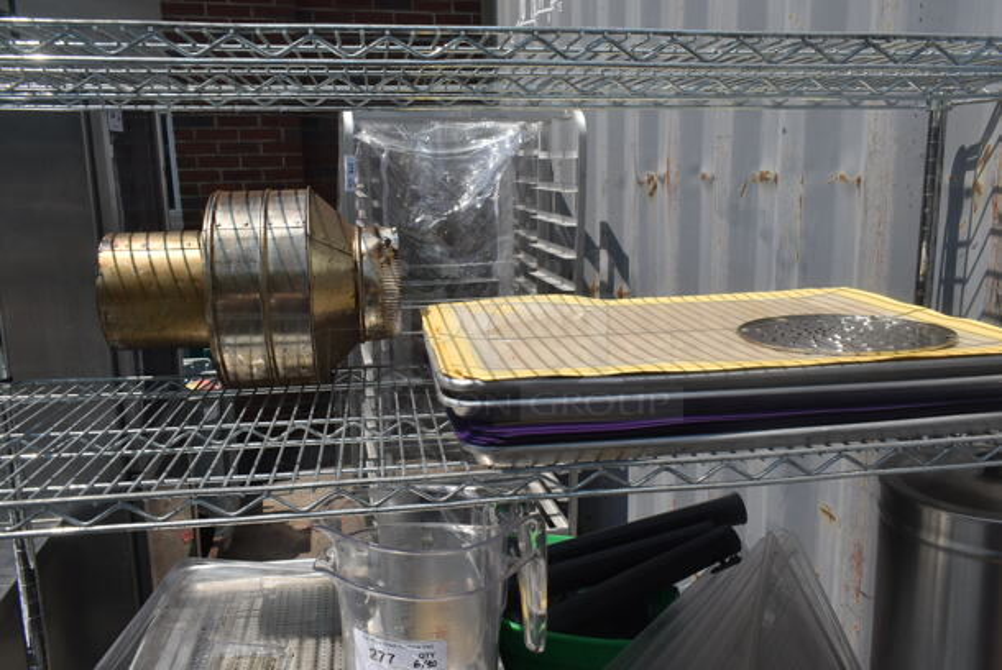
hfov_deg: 67.3
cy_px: 335
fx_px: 752
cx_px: 501
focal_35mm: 27
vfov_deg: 48.0
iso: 200
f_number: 9
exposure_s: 1/800
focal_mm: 18
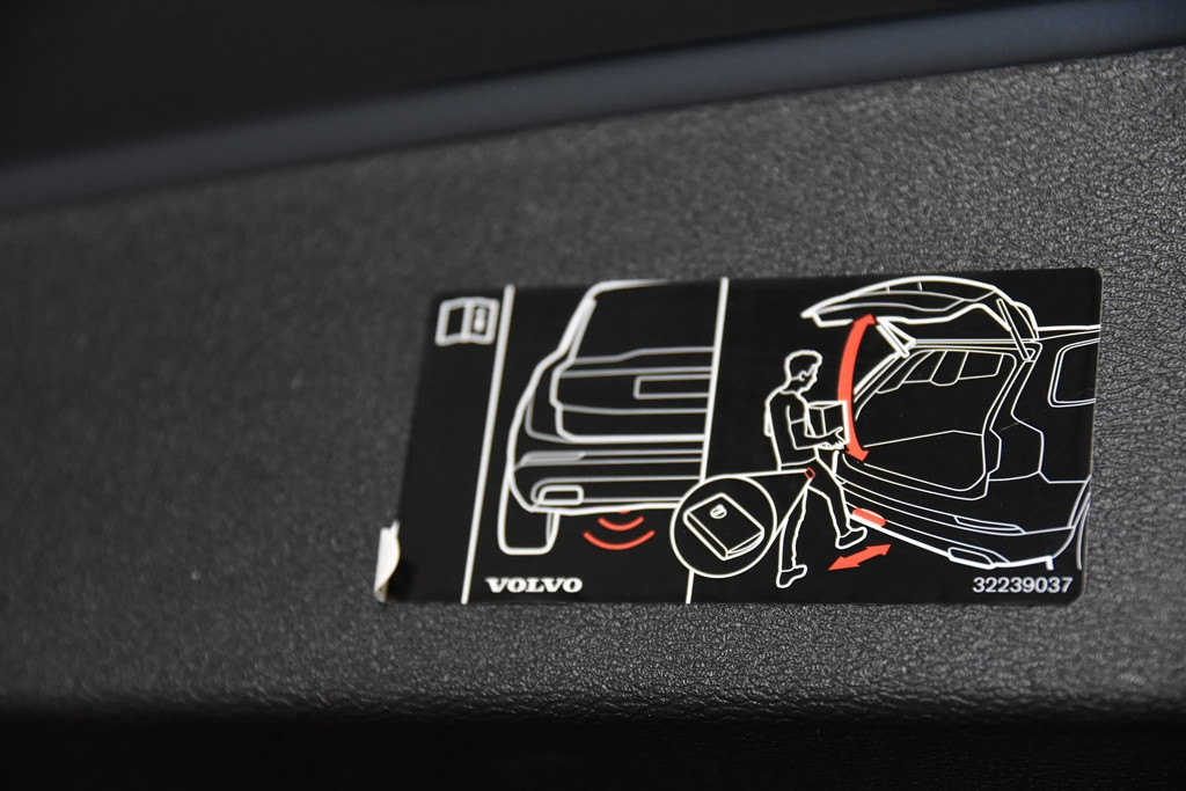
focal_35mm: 105
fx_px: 3459
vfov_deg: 13.0
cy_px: 396
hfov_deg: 19.5
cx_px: 593
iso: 1600
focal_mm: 70
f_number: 4
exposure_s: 1/125
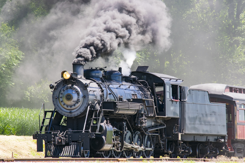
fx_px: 2042
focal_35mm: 300
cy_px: 82
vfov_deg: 4.6
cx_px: 122
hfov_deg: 6.9
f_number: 8
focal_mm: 200
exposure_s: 1/100
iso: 200
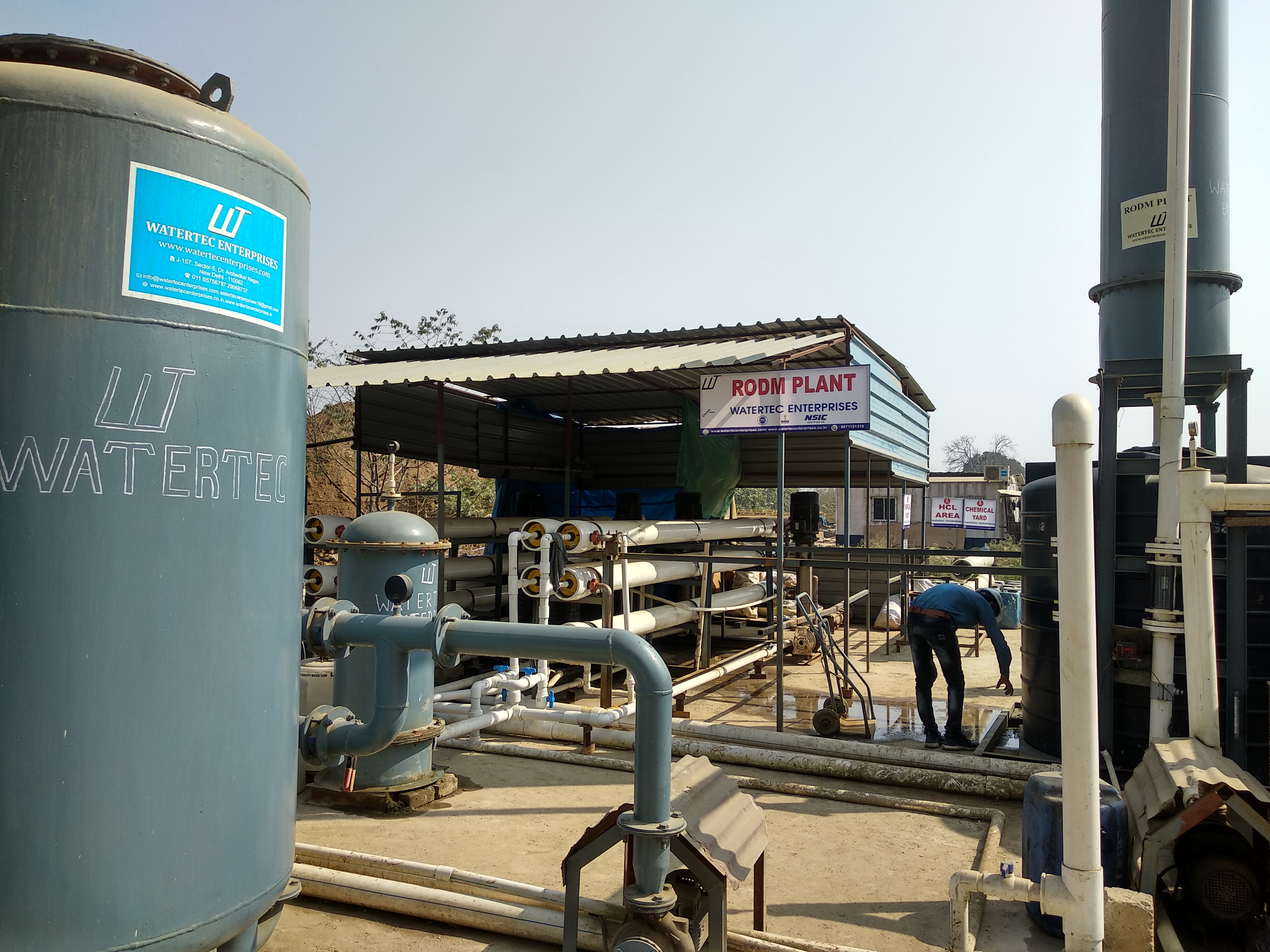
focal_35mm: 26
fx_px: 954
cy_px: 476
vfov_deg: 53.1
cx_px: 635
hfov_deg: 67.3
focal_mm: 3.81
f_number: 2.2
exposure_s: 1/1114
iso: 100
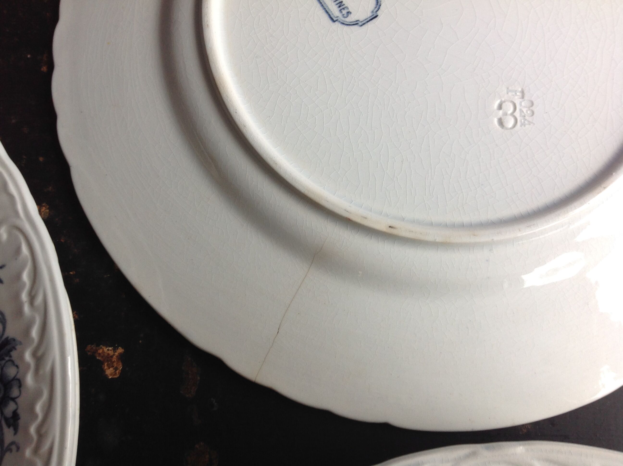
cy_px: 233
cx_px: 312
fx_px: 629
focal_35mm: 35
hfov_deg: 52.7
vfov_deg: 40.6
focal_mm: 4.28
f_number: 2.4
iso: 64
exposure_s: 1/15
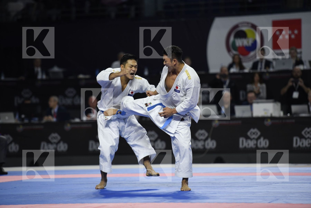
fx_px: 1728
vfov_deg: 6.9
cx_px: 156
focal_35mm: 200
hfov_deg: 10.3
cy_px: 104
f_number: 2.8
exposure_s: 1/800
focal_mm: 200
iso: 800
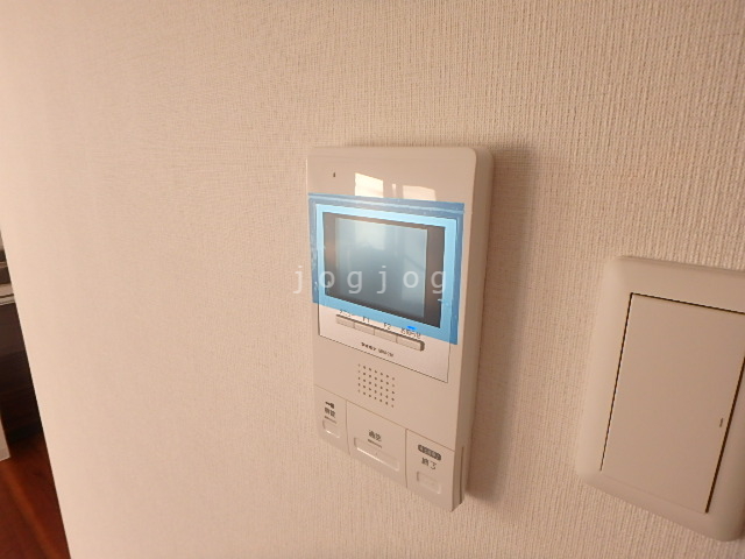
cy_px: 280
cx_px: 372
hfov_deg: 79.0
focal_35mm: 21
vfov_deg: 63.4
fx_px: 452
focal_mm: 3.7
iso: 200
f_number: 3.5
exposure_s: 1/60
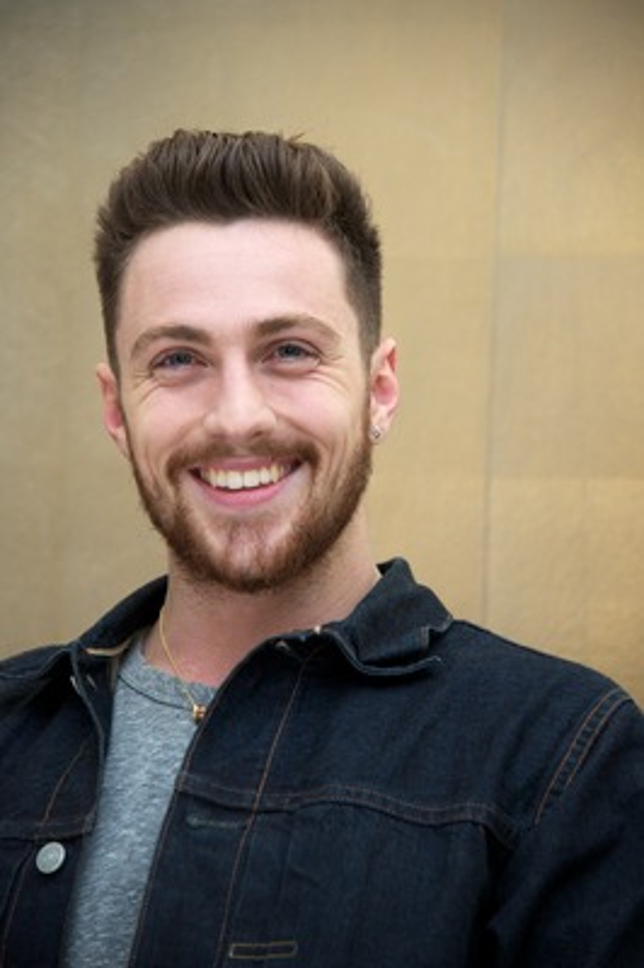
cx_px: 322
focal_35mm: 190
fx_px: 5107
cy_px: 484
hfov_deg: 7.2
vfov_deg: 10.8
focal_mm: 190
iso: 800
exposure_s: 1/60
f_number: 5.6
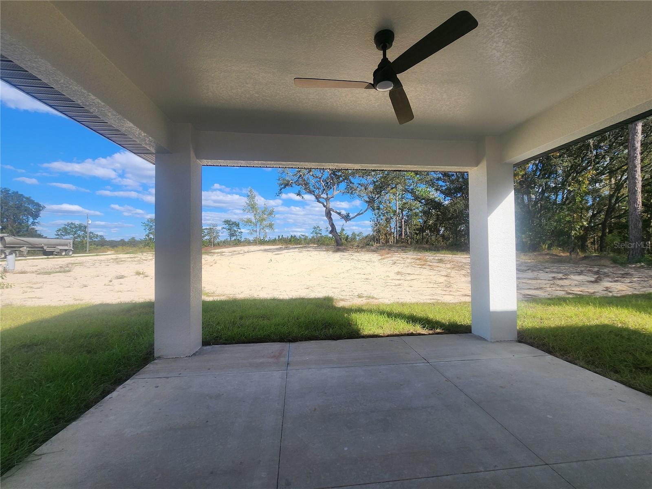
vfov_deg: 89.9
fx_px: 245
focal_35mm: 13
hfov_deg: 106.2
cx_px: 326
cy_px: 244
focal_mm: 2.2
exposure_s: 1/1799
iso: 50
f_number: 2.2
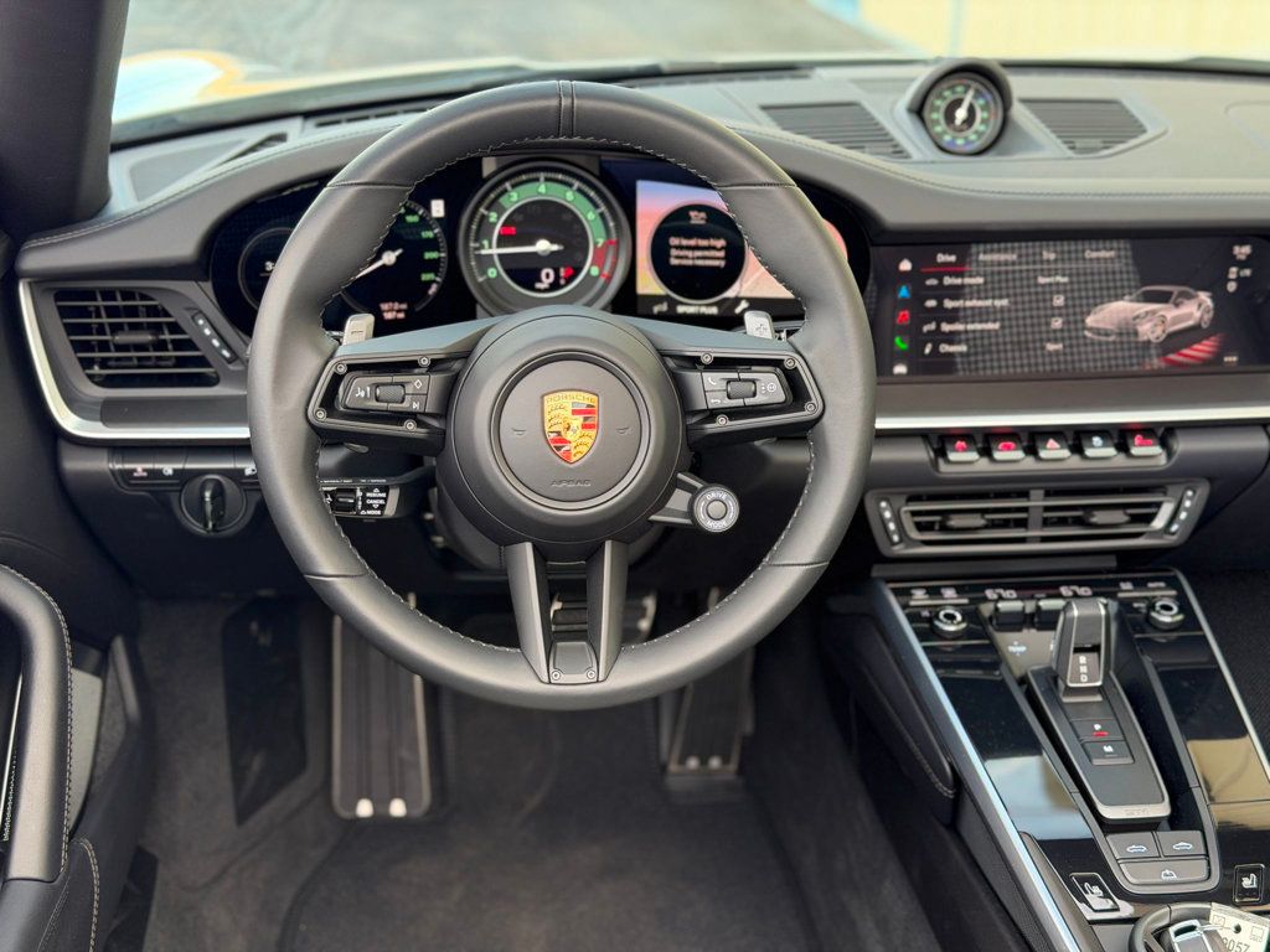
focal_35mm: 48
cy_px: 476
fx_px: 1761
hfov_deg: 39.7
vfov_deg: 30.3
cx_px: 635
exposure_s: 1/169
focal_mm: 6.76
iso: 100
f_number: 1.78
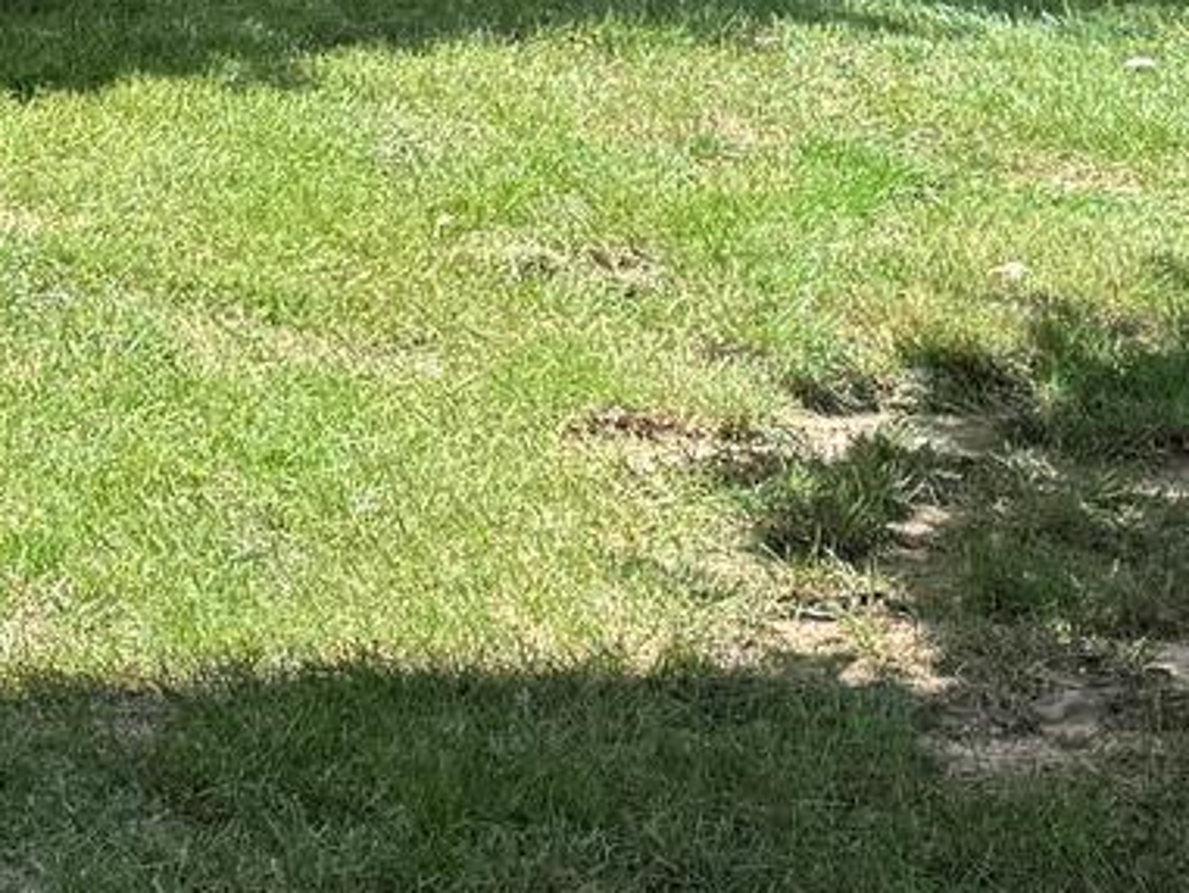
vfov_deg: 11.3
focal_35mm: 129
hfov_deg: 14.1
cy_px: -122
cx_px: -708
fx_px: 4432
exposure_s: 1/639
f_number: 1.78
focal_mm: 6.76
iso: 80
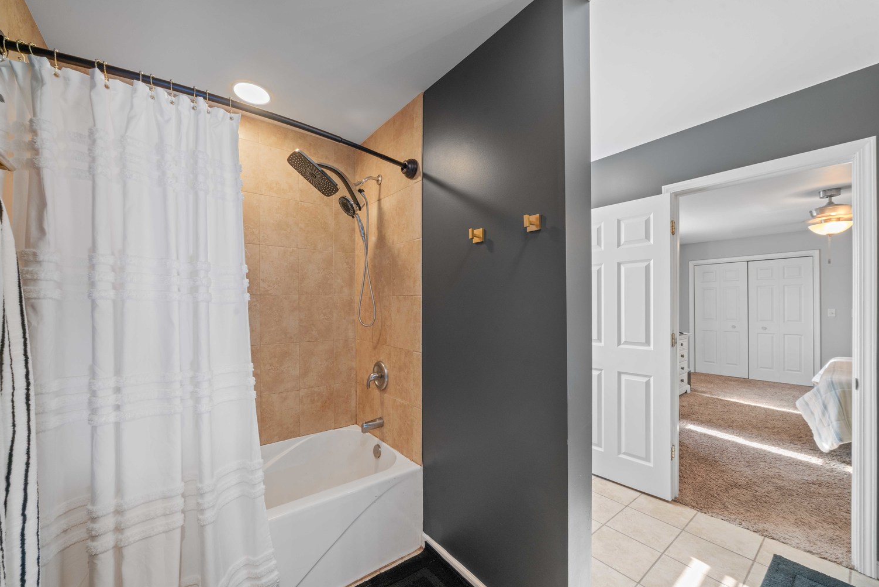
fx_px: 342
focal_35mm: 14
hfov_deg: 104.2
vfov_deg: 81.1
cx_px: 441
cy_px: 313
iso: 250
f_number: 11
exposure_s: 1/1.25
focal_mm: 13
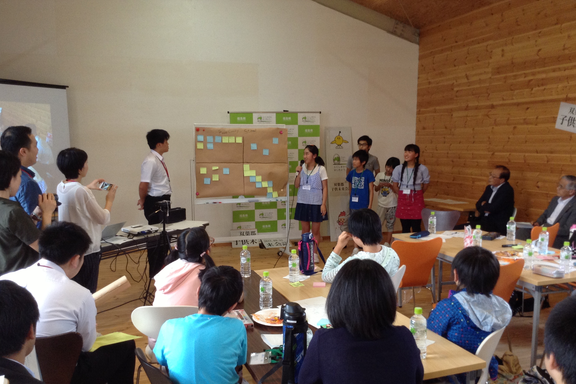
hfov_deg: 54.4
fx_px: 560
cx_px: 285
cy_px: 218
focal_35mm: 35
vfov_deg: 37.8
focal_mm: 3.3
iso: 80
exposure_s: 1/24
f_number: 2.4
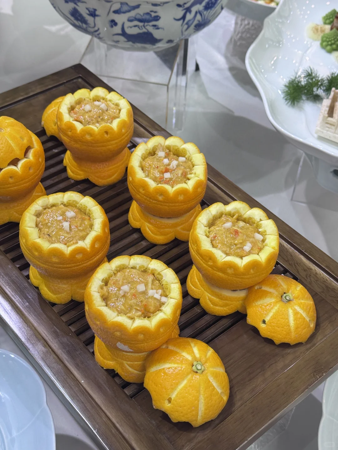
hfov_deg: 30.3
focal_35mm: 48
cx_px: 169
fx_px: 625
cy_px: 225
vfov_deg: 39.7
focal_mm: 6.76
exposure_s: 1/100
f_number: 1.78
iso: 64
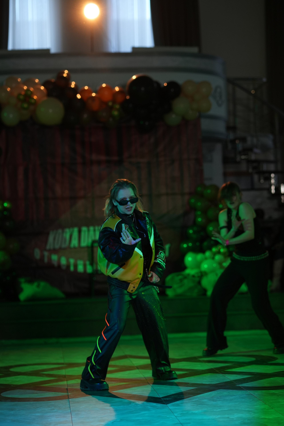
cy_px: 213
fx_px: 1006
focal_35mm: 85
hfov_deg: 16.1
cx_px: 142
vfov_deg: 23.9
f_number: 2.2
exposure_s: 1/400
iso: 800
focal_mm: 85
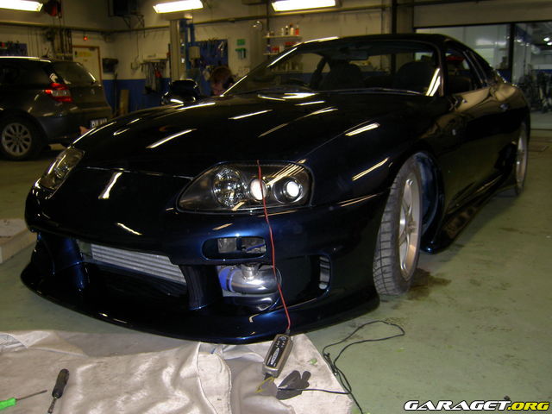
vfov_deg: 41.8
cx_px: 276
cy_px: 207
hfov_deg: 54.0
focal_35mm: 34
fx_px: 542
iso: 100
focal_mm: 5.6
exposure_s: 1/60
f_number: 2.8
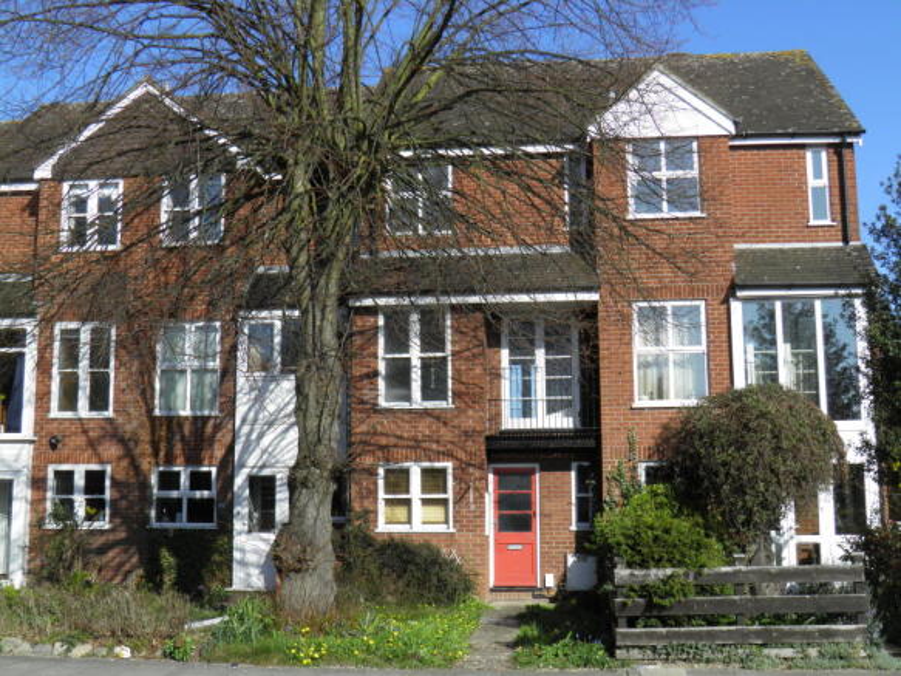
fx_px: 1015
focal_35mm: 39
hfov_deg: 47.9
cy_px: 338
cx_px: 450
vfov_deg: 36.8
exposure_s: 1/250
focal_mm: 7.1
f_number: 5.7
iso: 50
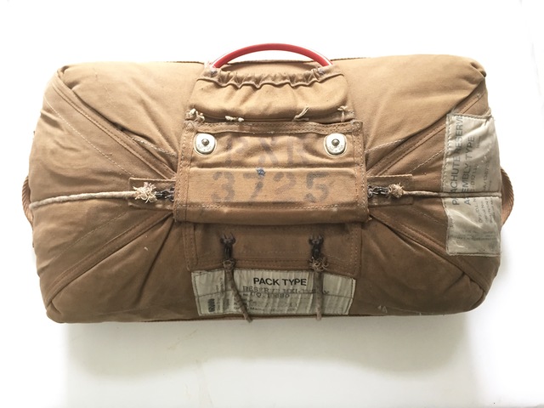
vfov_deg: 48.2
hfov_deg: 61.7
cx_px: 272
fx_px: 456
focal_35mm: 29
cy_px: 204
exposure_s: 1/30
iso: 125
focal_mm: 4.15
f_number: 2.2
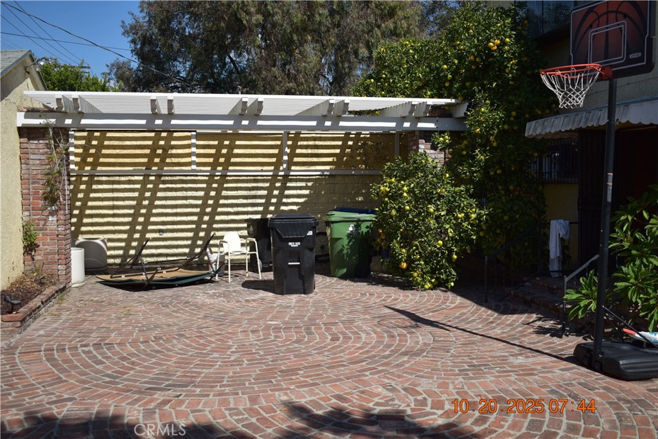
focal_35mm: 36
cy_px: 220
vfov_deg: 36.9
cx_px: 329
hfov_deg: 53.1
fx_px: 658
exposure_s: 1/1000
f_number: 4
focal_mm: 24
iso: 100
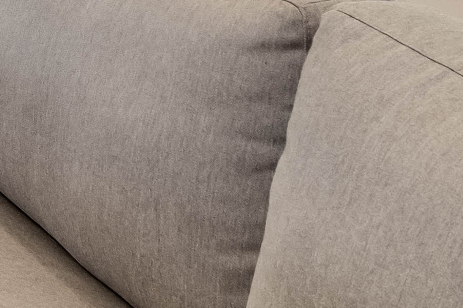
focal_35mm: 82
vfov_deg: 13.8
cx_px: -578
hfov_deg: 15.9
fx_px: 1054
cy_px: -334
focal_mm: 16
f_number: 11
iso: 320
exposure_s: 1/125
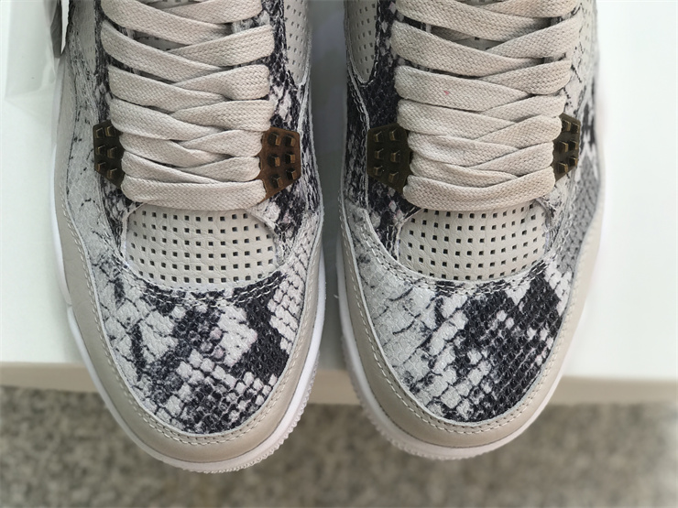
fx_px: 1116
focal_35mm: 57
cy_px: 254
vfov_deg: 25.7
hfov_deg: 33.8
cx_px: 339
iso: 20
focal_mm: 6.6
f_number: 2.8
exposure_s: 1/167
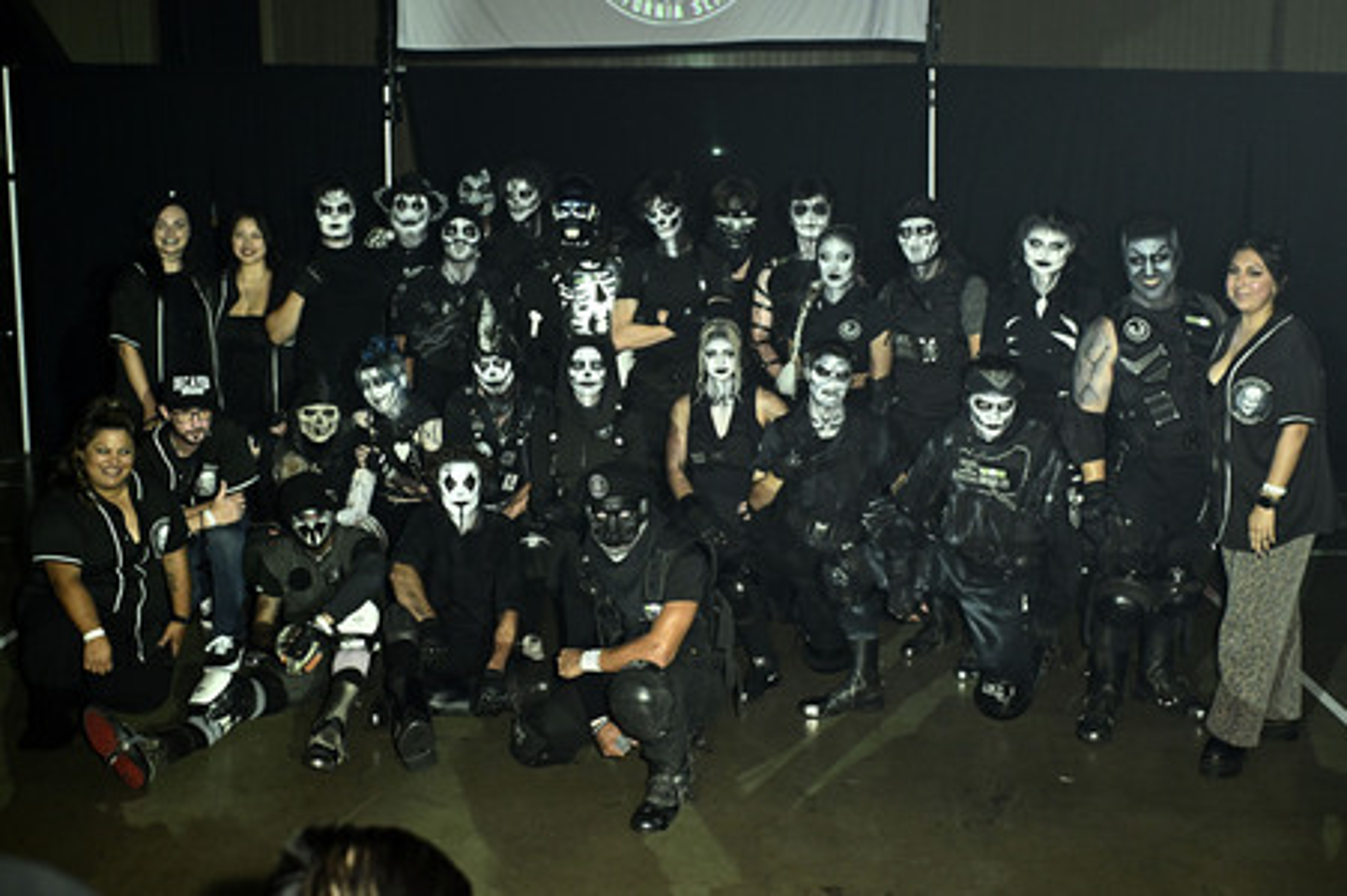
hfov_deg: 54.5
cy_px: 448
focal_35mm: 35
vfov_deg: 37.8
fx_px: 1309
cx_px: 674
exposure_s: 1/640
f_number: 3.2
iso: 4000
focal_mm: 35
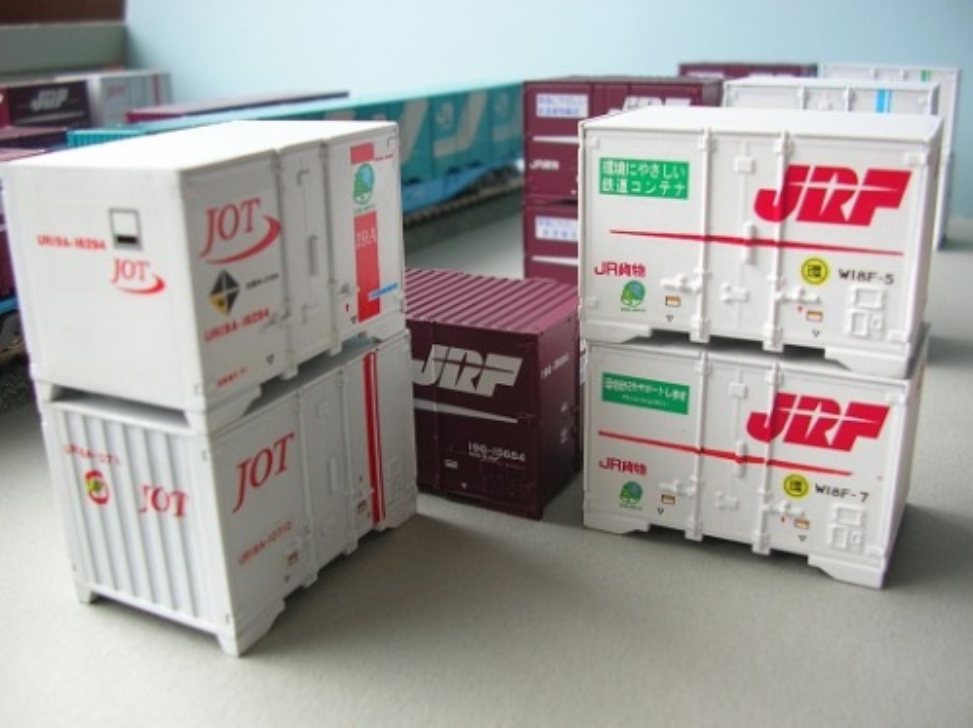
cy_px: 364
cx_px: 486
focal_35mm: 35
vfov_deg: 40.6
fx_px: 983
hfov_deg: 52.7
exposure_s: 1/62.2
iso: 50
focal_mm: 5.8
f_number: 2.8
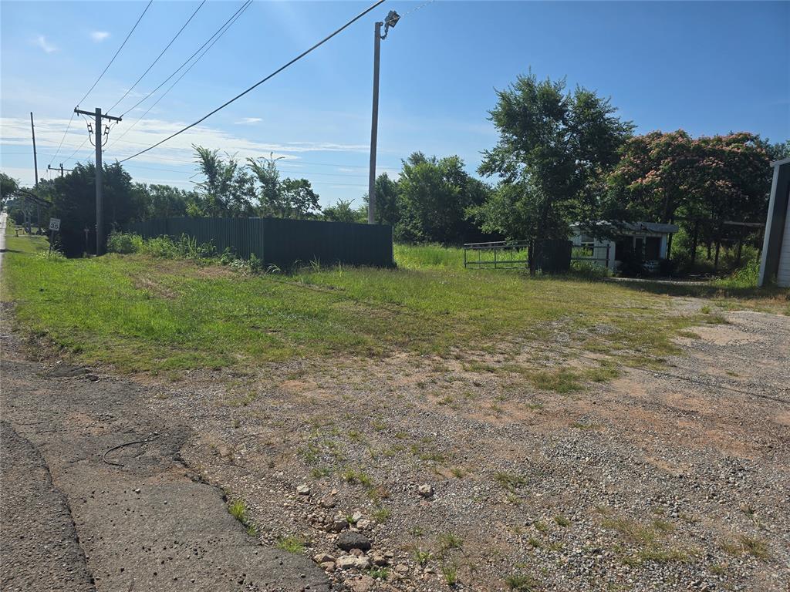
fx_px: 525
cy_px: 296
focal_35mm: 23
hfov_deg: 73.9
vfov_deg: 58.9
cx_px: 395
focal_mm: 6.3
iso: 12
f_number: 1.7
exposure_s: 1/1215
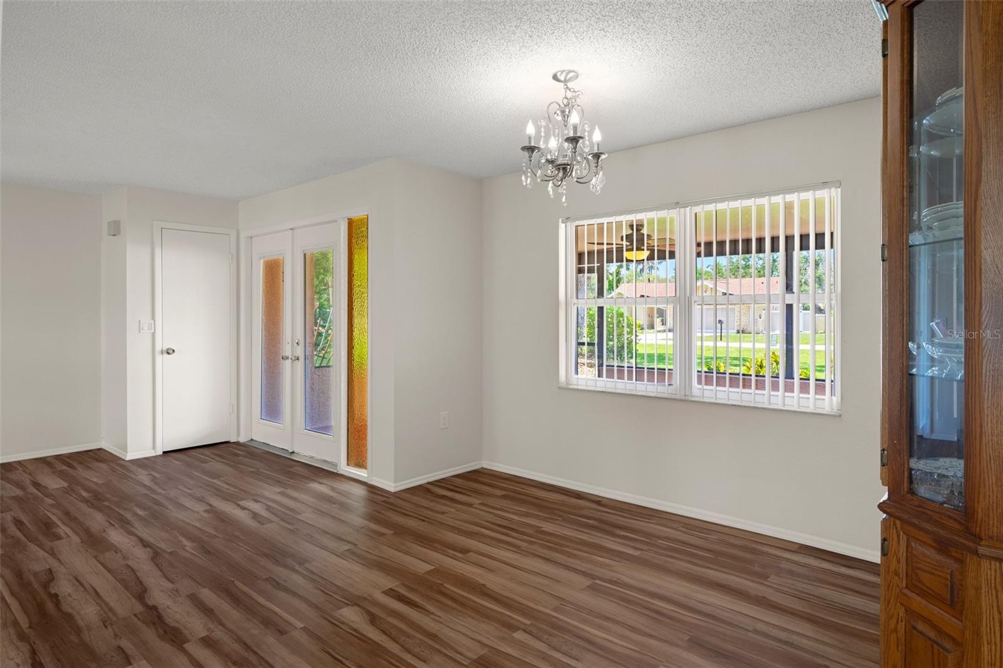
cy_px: 334
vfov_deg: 61.9
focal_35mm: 20
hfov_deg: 84.0
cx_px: 502
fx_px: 557
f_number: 8
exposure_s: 2
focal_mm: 20
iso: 400
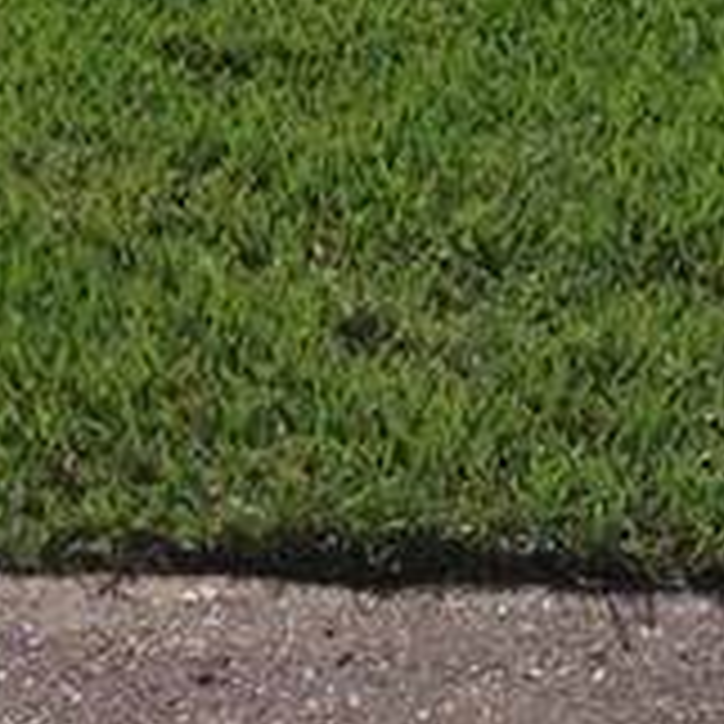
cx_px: 441
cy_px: -751
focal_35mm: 197
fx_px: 4662
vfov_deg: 8.4
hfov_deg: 8.9
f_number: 2.4
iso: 50
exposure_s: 1/3030
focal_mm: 4.28
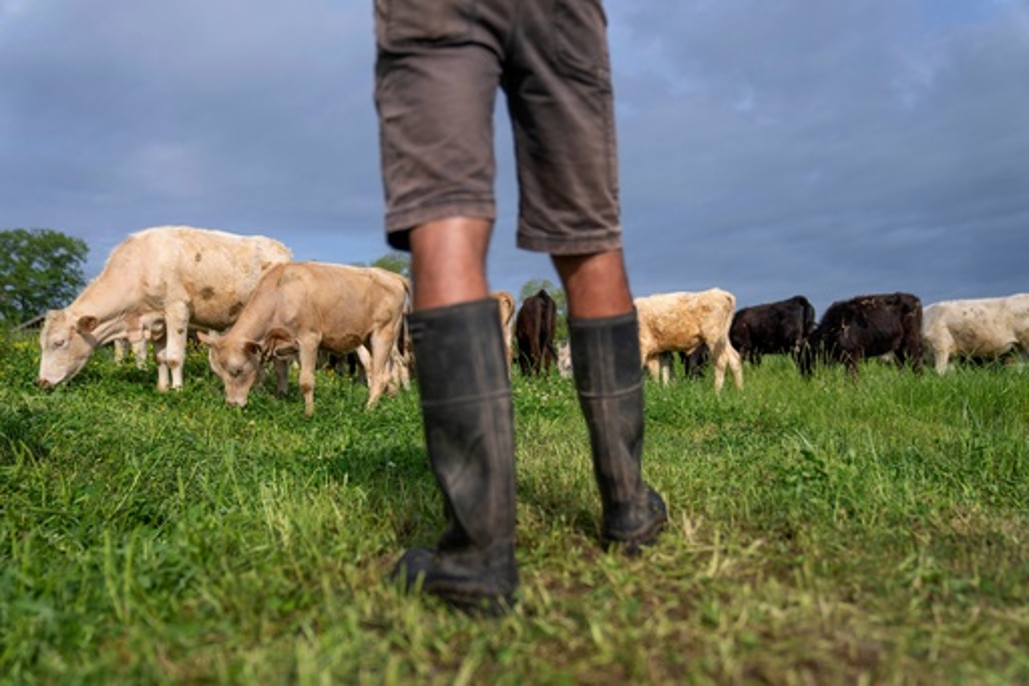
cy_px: 343
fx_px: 1000
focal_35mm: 35
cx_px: 514
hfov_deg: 54.4
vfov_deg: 37.8
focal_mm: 35
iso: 100
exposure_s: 1/3200
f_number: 2.8
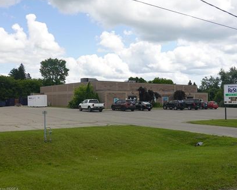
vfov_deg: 38.2
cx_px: 132
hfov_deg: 46.8
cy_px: 95
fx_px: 273
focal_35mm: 39
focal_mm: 12.76
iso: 100
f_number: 5.6
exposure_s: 1/320
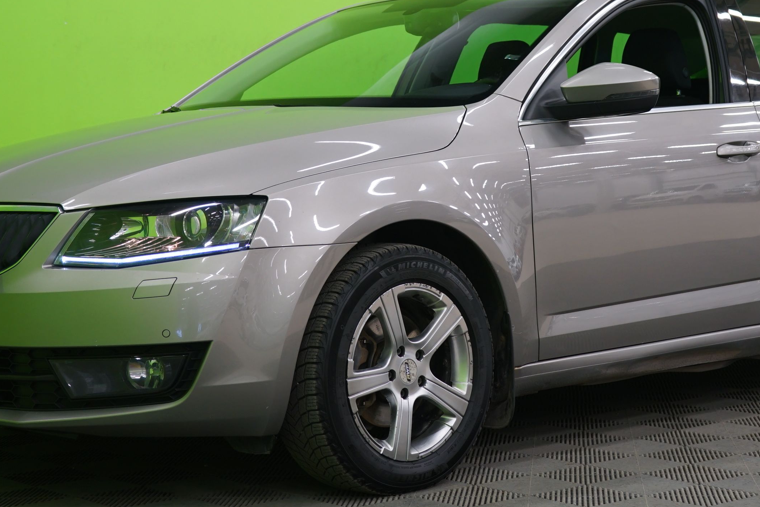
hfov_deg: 24.7
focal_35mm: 82
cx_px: 434
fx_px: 1731
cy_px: 134
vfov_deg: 16.6
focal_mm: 44
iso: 400
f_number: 4.5
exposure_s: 1/10
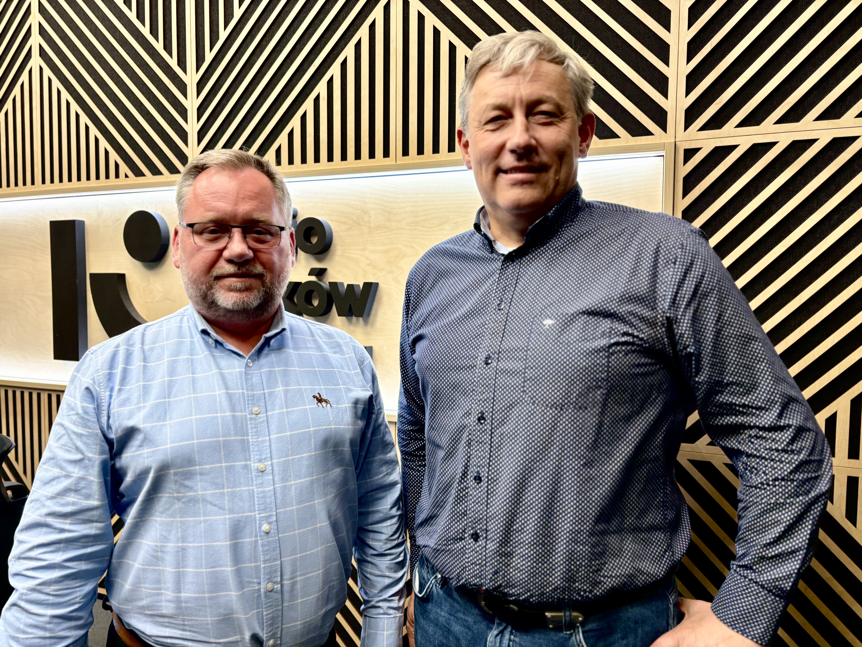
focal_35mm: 26
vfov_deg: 53.1
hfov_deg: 67.3
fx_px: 647
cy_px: 324
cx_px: 431
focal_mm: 5.96
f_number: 1.6
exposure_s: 1/100
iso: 125
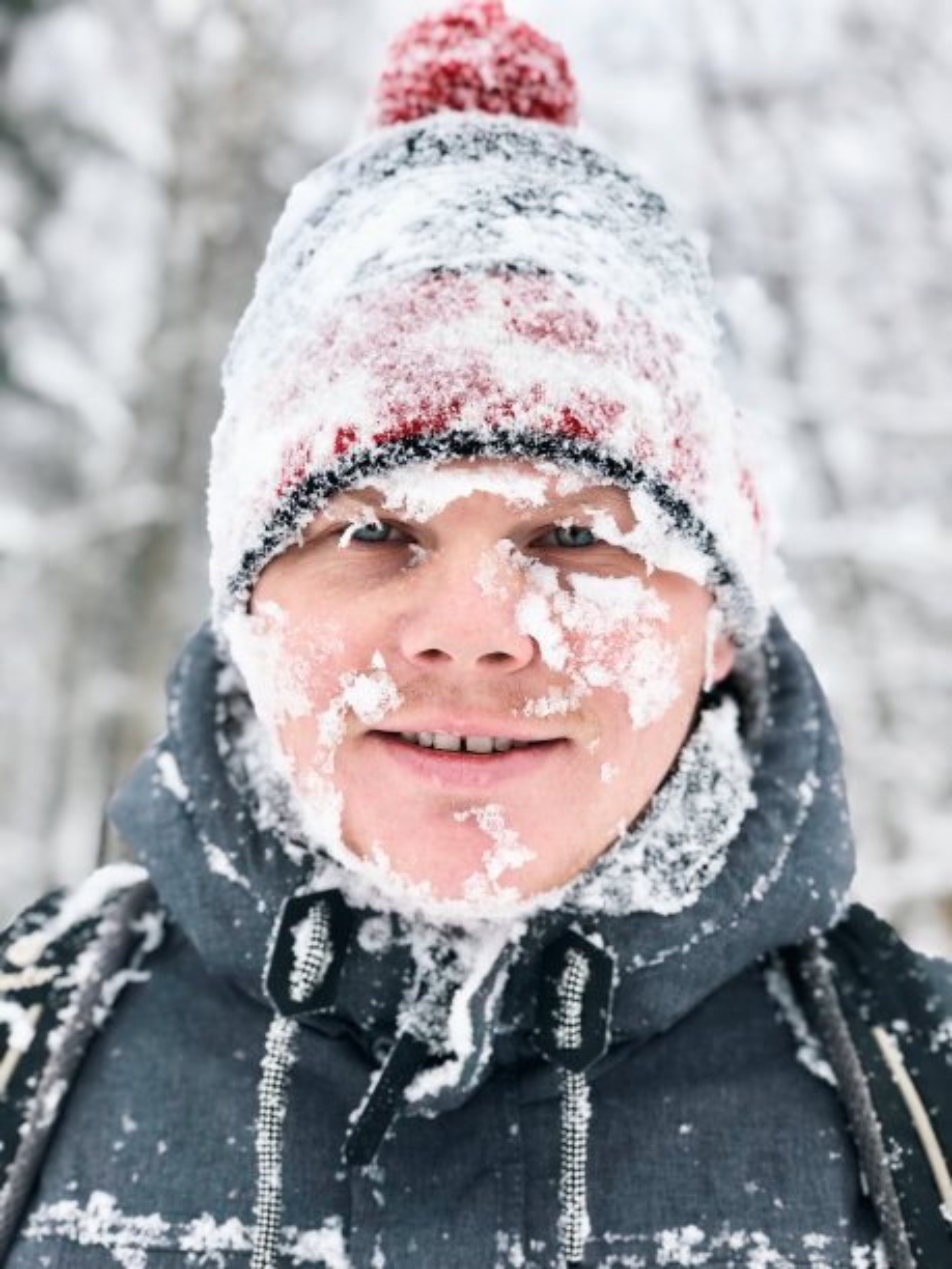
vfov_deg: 36.8
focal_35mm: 52
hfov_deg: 28.0
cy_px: 634
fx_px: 1907
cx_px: 476
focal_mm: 6
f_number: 2.4
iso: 16
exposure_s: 1/120
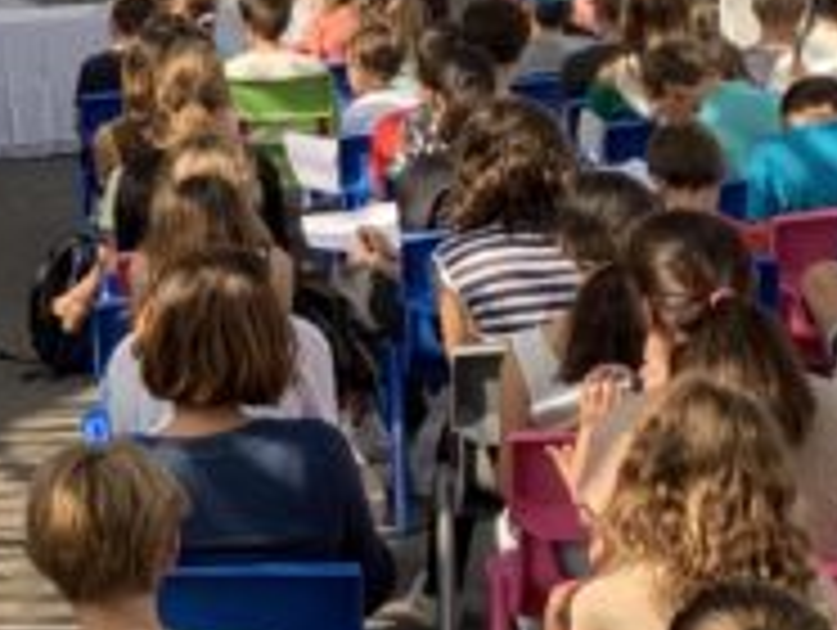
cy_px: 144
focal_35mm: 143
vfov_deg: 10.4
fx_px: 3462
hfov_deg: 12.6
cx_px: -648
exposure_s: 1/392
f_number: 1.8
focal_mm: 4.25
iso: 25
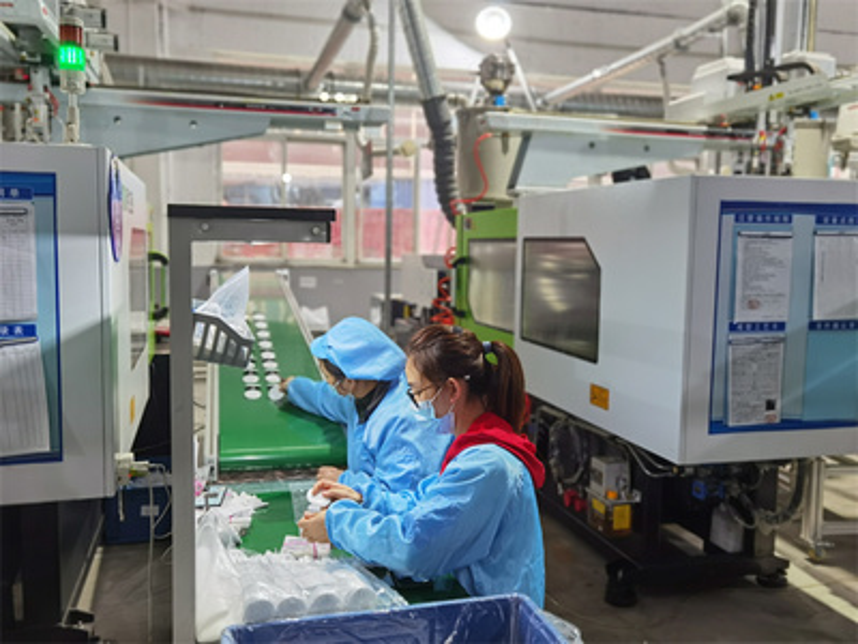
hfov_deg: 56.8
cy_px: 322
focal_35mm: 32
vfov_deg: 44.2
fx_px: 793
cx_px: 429
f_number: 4
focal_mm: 6.71
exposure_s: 1/50
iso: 160
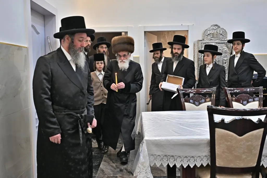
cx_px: 134
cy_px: 89
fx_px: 267
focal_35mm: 36
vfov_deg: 36.8
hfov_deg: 53.1
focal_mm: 24
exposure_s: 1/125
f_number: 4
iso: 250
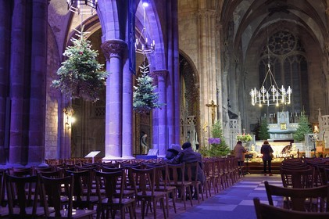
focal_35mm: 40
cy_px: 110
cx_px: 164
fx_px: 365
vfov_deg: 33.3
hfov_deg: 48.5
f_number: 6.3
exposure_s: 1/3.33
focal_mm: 40
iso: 1600
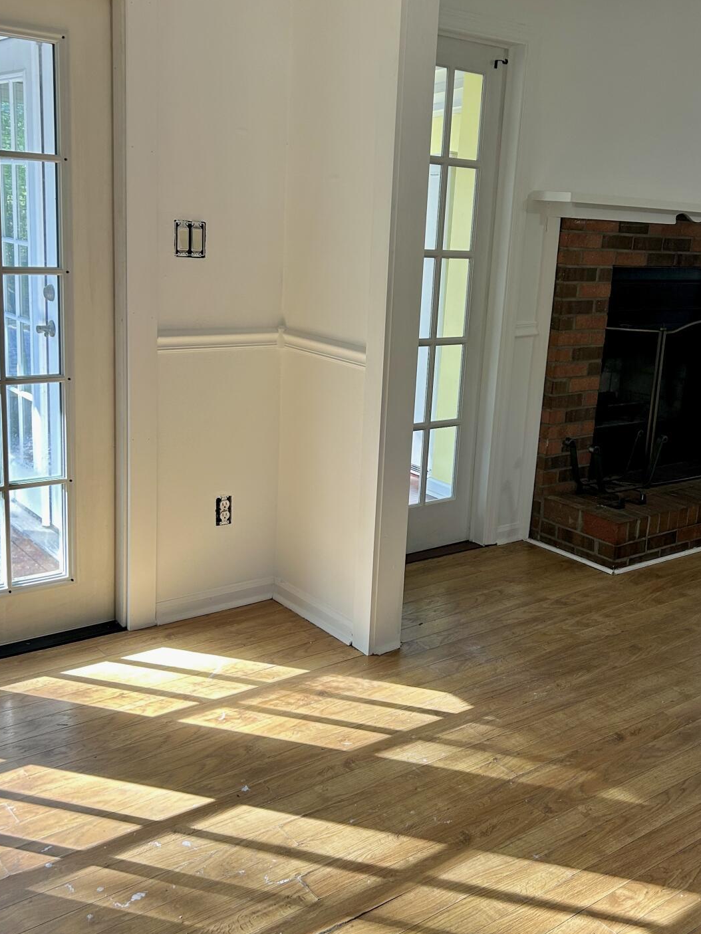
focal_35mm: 37
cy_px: 437
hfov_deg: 38.4
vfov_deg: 50.1
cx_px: 436
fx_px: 999
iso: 100
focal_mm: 5.7
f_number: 1.5
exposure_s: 1/120
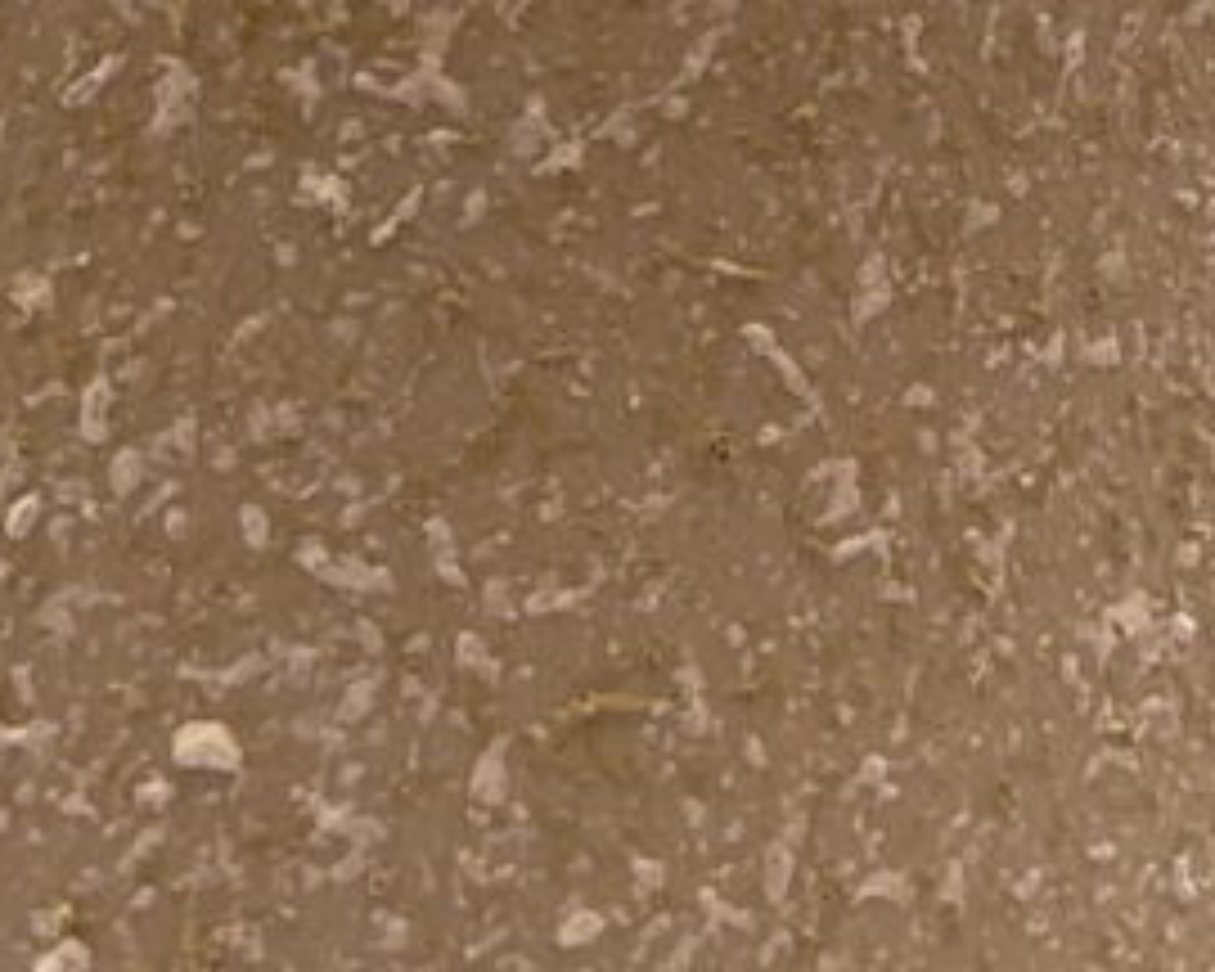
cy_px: -828
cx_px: 396
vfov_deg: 11.3
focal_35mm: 126
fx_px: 4531
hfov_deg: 15.2
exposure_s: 1/139
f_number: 1.8
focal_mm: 3
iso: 16
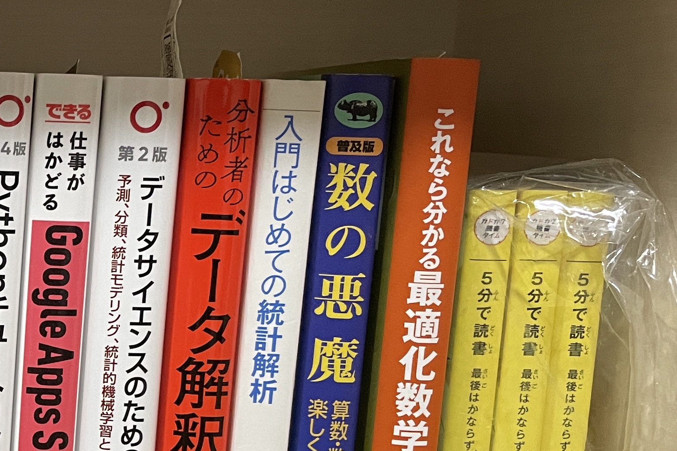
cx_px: -169
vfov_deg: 19.6
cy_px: 352
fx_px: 1297
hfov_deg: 25.7
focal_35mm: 69
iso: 250
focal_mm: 4.2
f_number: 1.6
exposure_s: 1/50
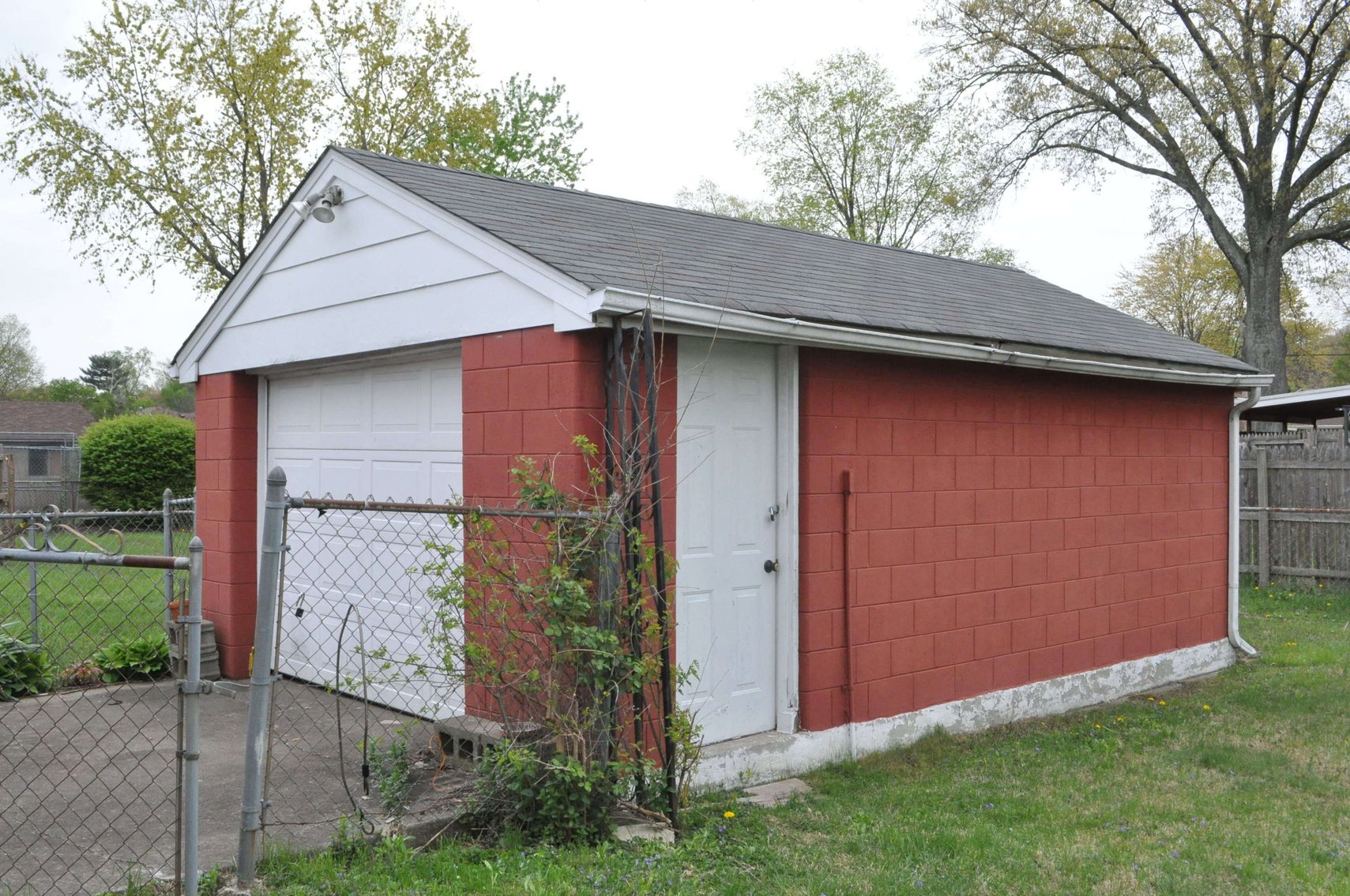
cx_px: 675
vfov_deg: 39.9
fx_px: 1236
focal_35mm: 33
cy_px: 448
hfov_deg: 57.3
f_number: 14
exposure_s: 1/800
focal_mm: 22
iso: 1600
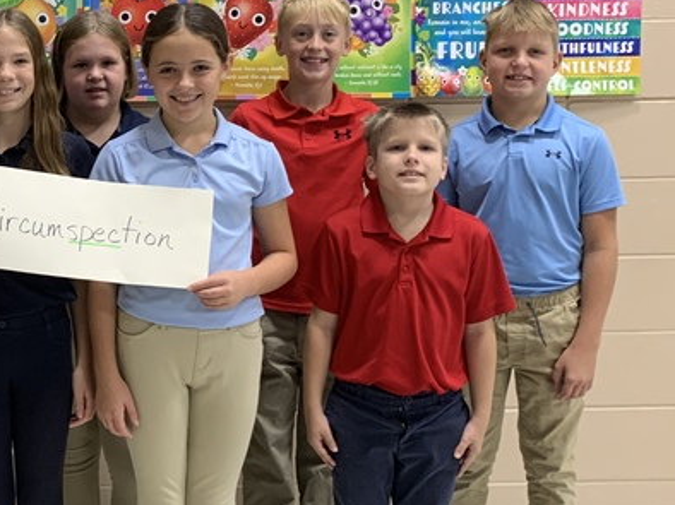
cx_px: -58
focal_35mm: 66
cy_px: 197
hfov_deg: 27.1
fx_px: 1286
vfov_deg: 22.2
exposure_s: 1/60
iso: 160
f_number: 1.8
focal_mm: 4.25
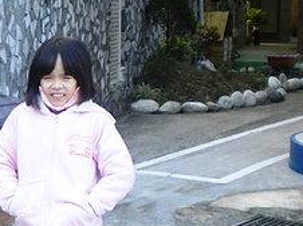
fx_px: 813
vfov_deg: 15.7
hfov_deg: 19.9
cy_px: 201
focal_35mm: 93
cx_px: -54
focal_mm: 6.3
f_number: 3.1
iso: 80
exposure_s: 1/87.3
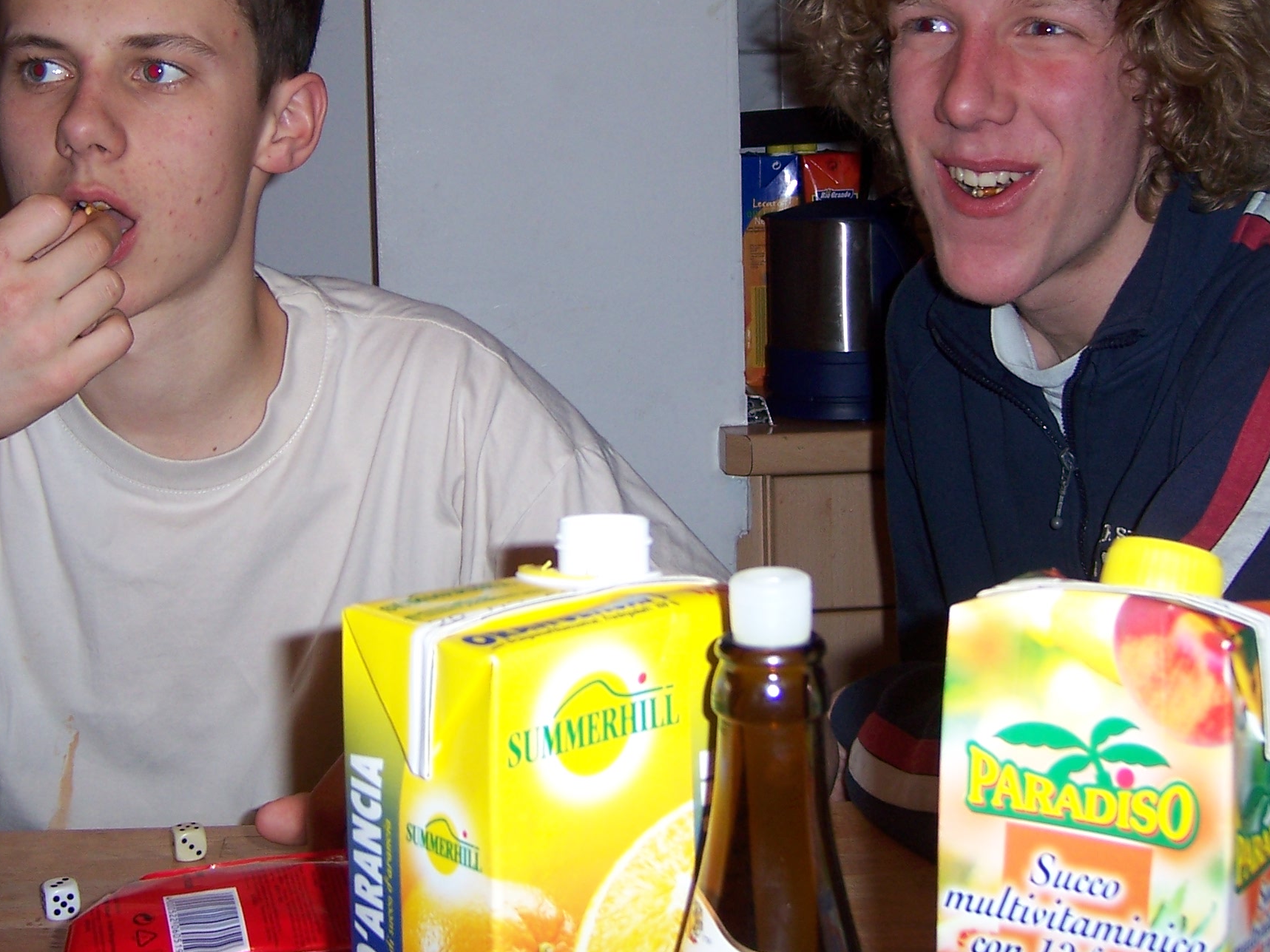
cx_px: 532
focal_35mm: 54
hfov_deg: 35.5
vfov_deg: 26.7
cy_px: 247
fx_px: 1981
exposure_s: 1/60
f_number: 2.8
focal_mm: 6.2
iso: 80
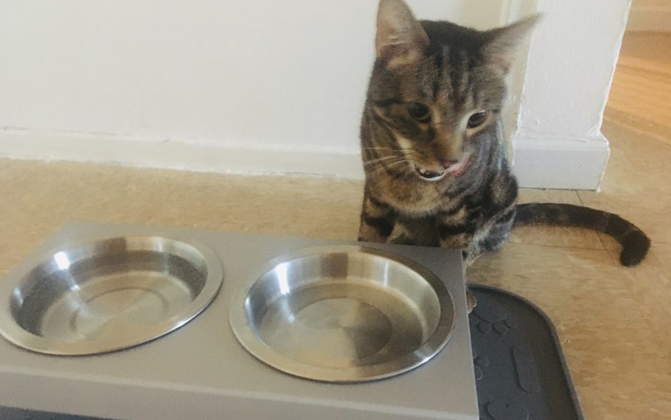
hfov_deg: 61.2
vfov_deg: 40.6
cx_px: 335
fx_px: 567
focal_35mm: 31
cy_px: 230
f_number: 2.2
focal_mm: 4.15
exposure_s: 1/15
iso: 500
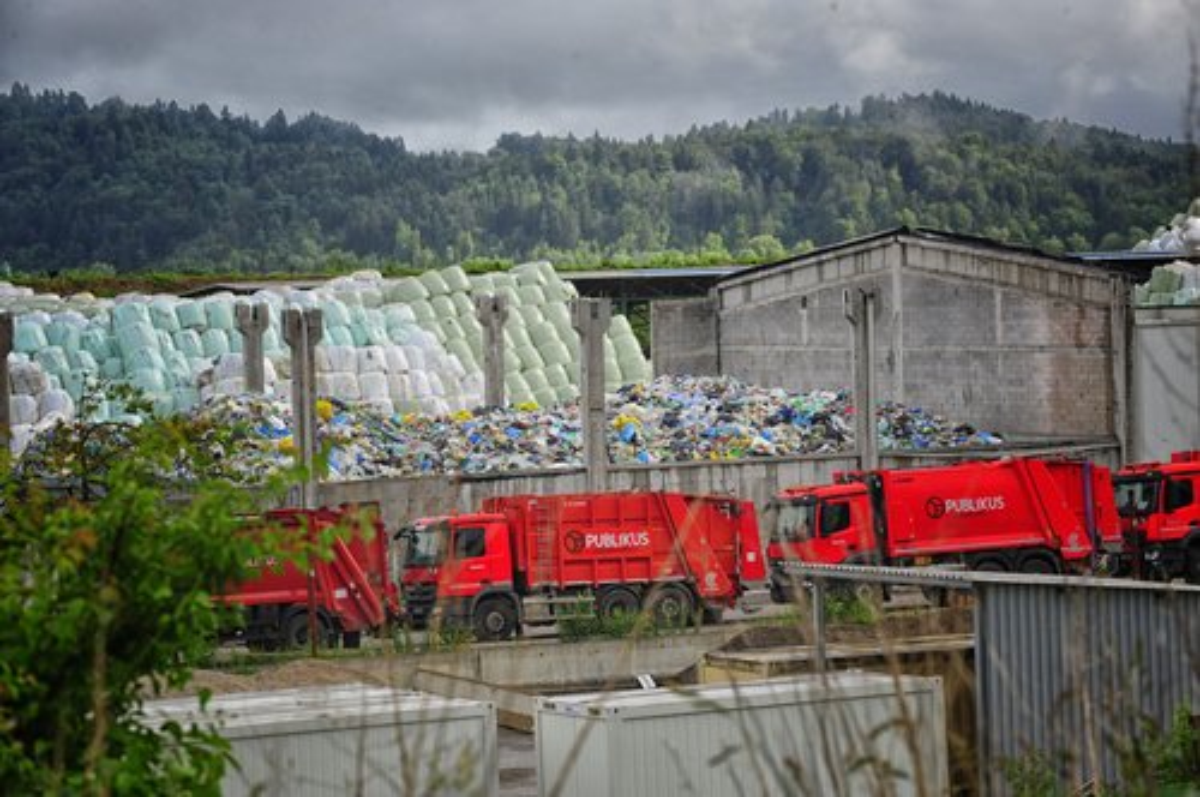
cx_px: 600
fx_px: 4328
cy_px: 398
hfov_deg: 15.8
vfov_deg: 10.5
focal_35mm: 130
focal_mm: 130
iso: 320
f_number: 9
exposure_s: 1/200
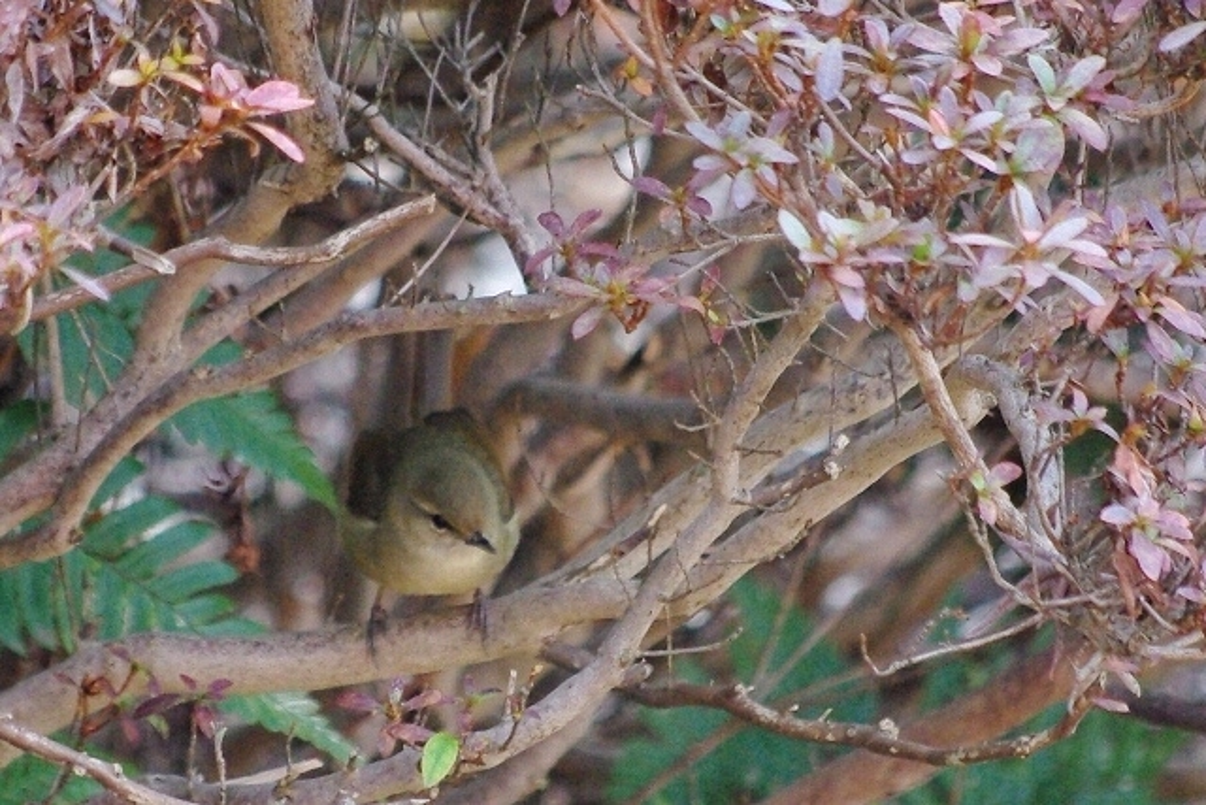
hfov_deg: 6.9
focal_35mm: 300
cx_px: 603
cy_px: 402
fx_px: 10052
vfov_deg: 4.6
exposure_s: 1/160
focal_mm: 200
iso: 1600
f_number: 5.6
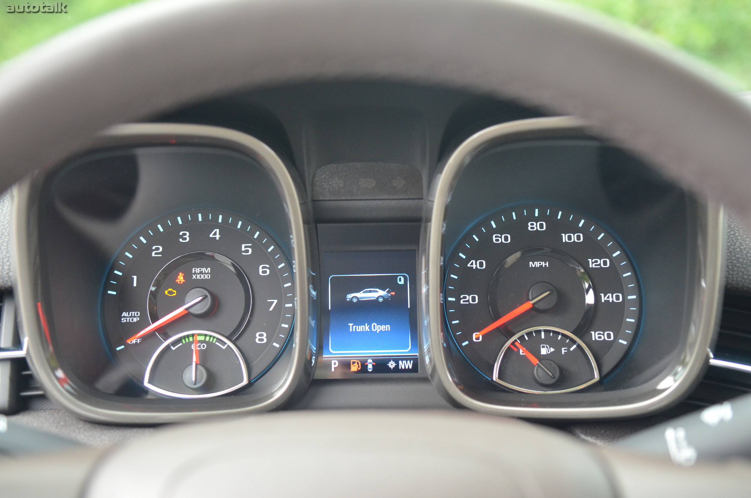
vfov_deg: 28.8
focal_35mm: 46
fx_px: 968
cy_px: 249
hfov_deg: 42.4
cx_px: 376
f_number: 2.8
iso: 1600
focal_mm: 31
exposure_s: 1/40
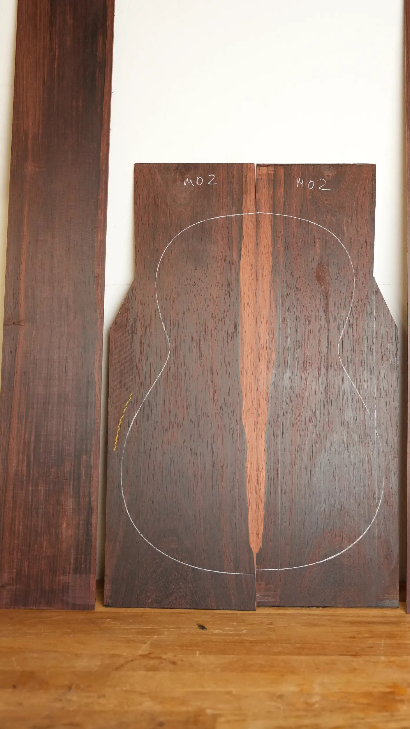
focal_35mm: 41
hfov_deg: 28.8
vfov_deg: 49.2
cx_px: 255
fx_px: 795
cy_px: 326
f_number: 2.8
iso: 4000
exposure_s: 1/400
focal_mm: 34.1
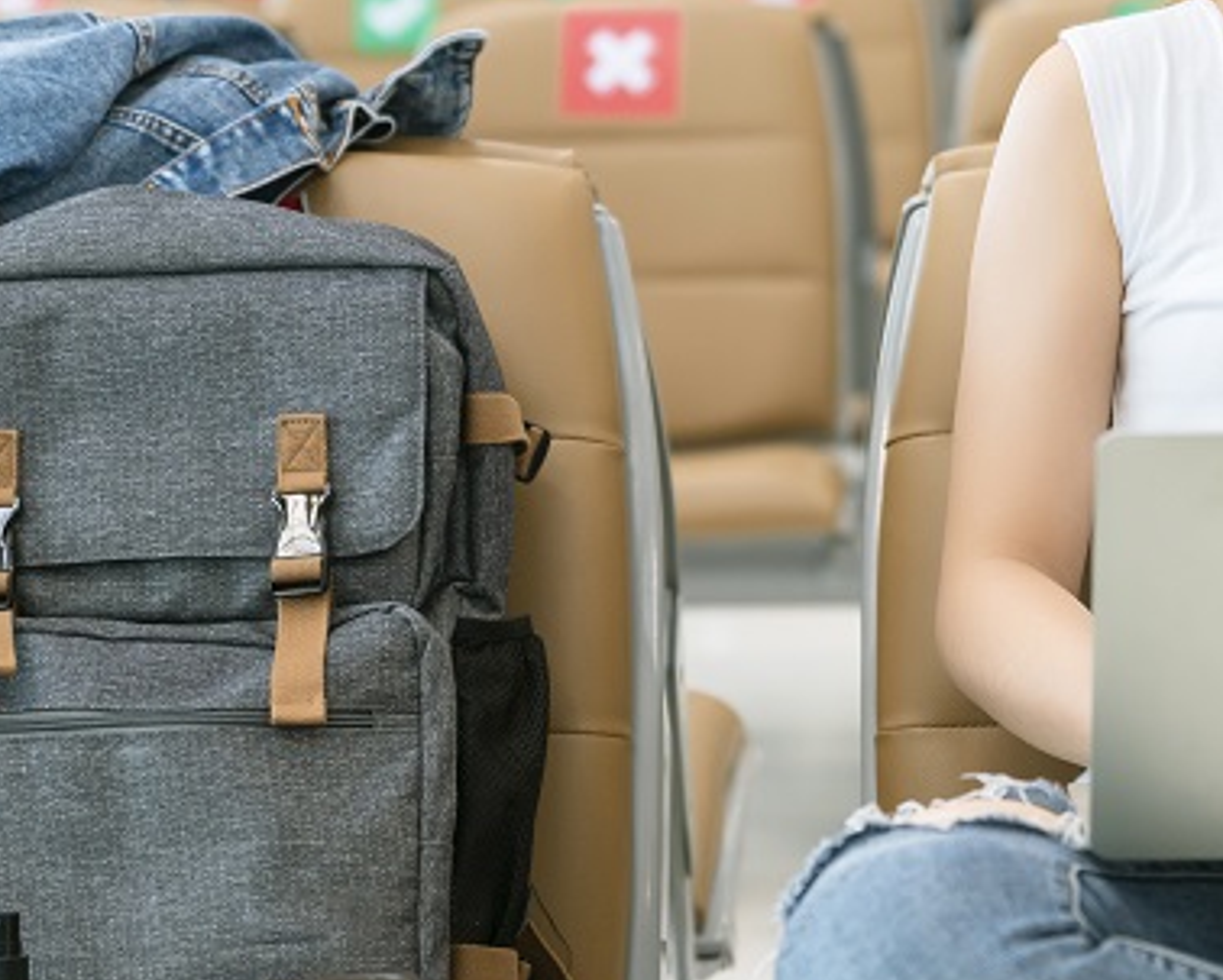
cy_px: 180
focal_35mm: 119
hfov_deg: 16.0
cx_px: 974
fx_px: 4311
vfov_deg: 12.9
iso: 640
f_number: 2.8
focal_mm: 60
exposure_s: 1/160
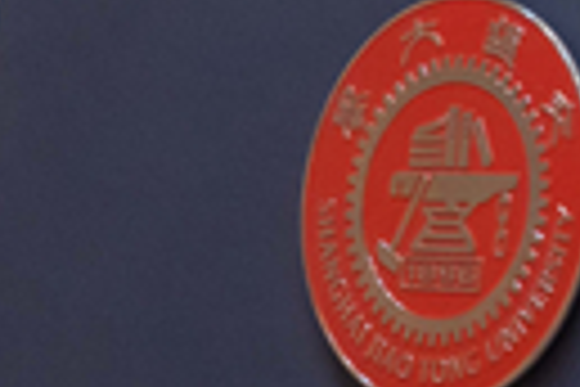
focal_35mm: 390
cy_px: -428
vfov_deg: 3.5
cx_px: 913
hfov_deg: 5.2
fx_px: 6283
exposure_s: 1/160
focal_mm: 56
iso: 3200
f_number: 5.6
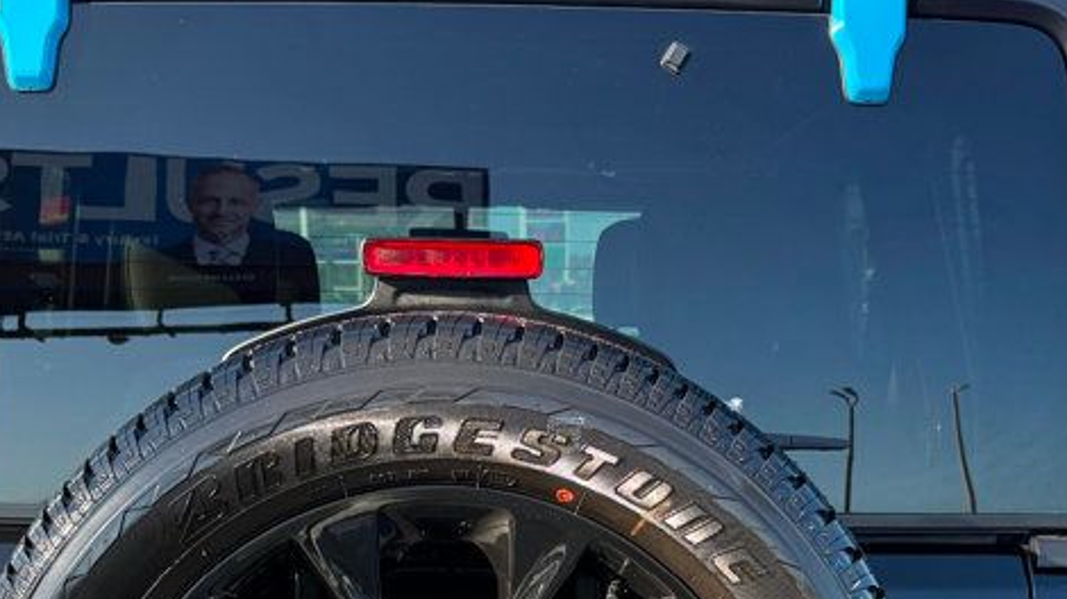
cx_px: 488
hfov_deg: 36.6
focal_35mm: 57
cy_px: 613
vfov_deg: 20.3
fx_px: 1612
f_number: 1.78
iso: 100
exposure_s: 1/617
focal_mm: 6.76
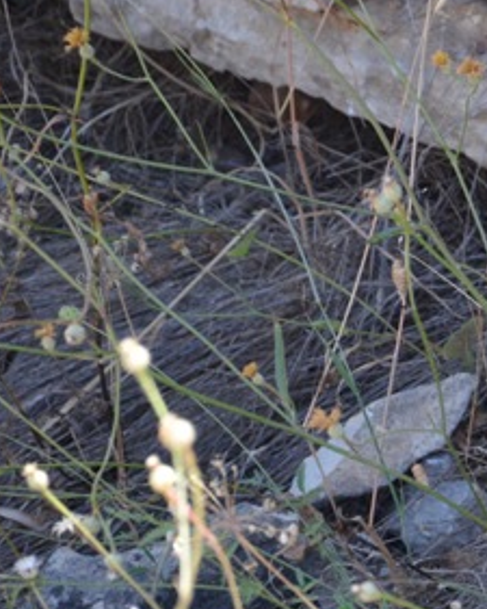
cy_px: 518
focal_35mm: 420
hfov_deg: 3.7
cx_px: 838
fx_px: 7569
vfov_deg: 4.6
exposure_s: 1/125
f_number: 5.6
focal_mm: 105
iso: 500
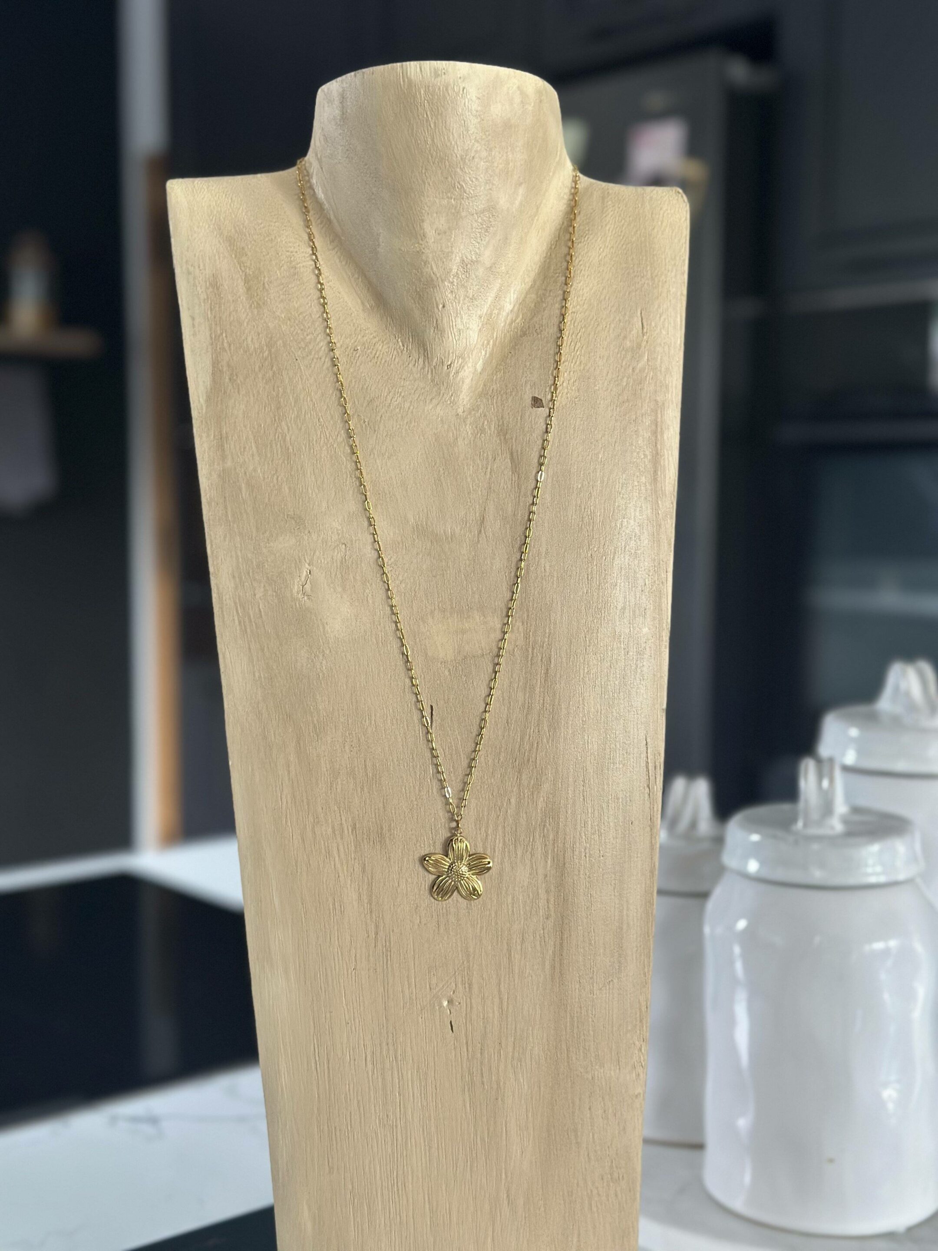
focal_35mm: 48
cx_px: 469
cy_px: 626
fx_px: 1734
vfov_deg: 39.7
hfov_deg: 30.3
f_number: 1.78
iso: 125
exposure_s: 1/60
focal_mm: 6.86
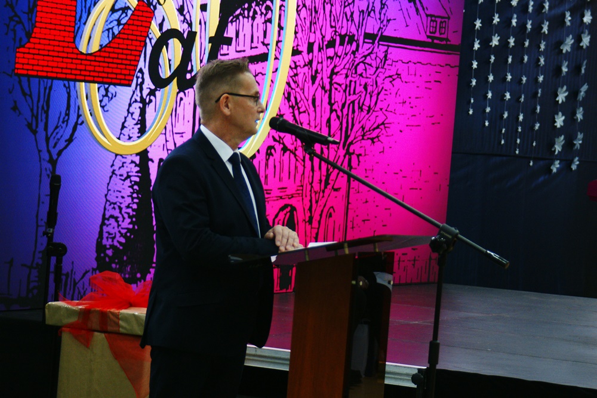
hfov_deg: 15.2
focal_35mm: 135
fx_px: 2239
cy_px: 199
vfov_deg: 10.2
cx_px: 298
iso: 800
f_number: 5.6
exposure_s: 1/50
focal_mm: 90
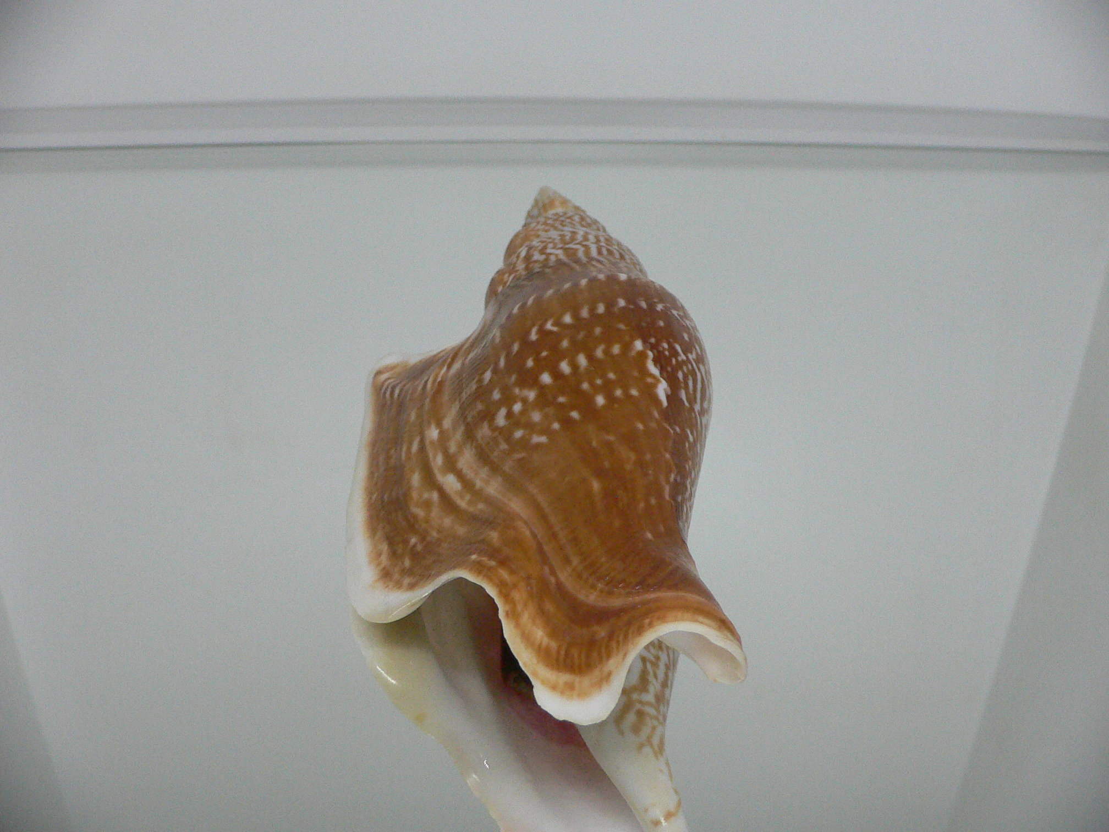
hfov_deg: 52.6
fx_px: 1121
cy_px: 416
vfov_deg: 40.7
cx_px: 554
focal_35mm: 35
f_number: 2.8
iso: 200
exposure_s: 1/60
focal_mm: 4.6
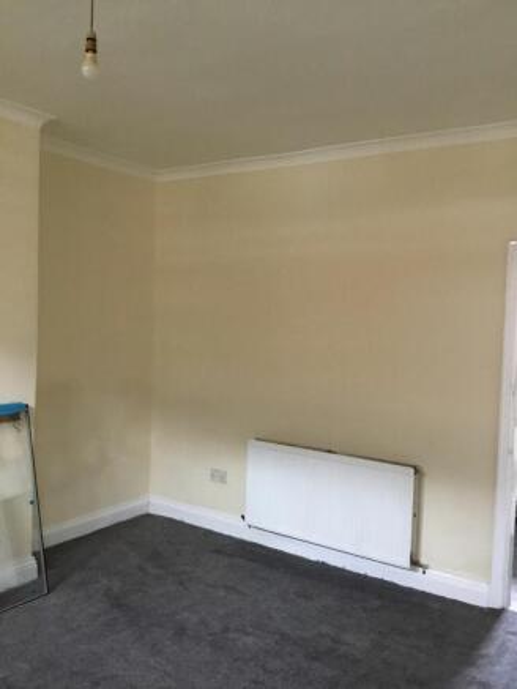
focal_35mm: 31
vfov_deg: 58.3
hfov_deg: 45.5
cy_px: 344
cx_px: 258
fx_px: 617
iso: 200
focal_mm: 3.3
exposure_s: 1/20
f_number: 2.4
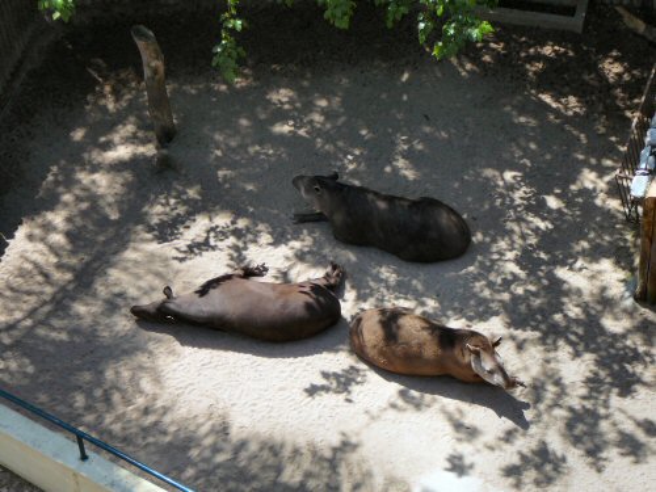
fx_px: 1990
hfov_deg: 18.7
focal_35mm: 105
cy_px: 246
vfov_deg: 14.1
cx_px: 328
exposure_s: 1/320
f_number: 3.9
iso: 80
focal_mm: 15.6
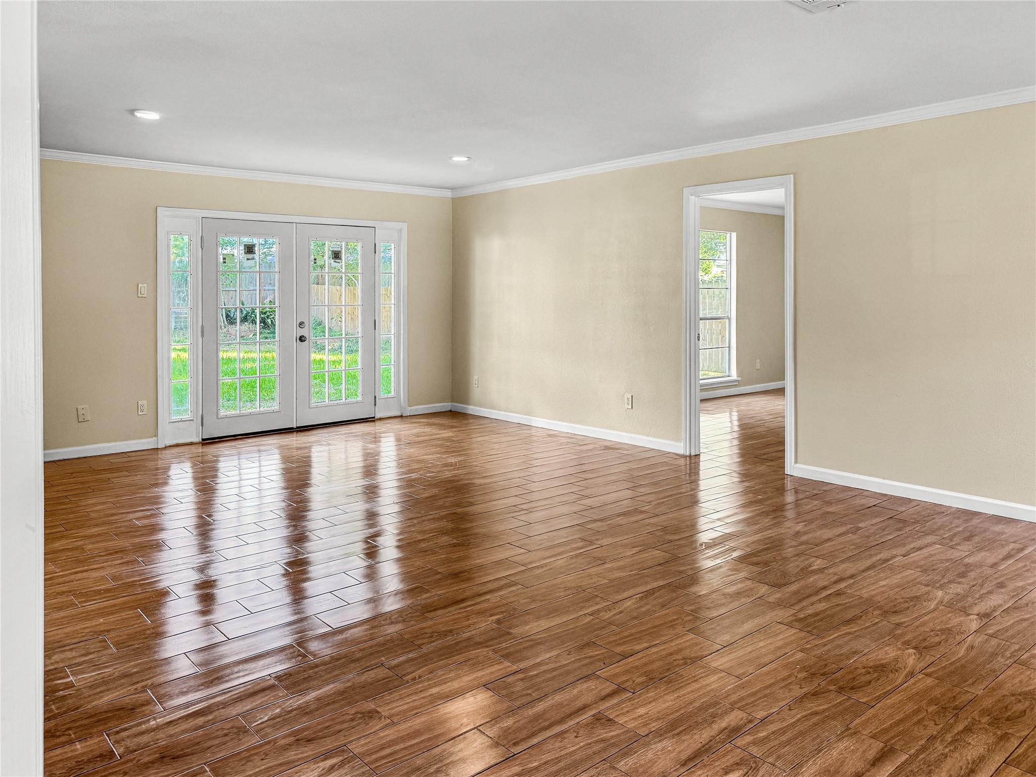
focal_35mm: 24
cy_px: 388
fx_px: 718
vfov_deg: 56.8
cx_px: 518
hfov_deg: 71.6
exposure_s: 1/120
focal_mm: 6.76
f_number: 1.8
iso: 125
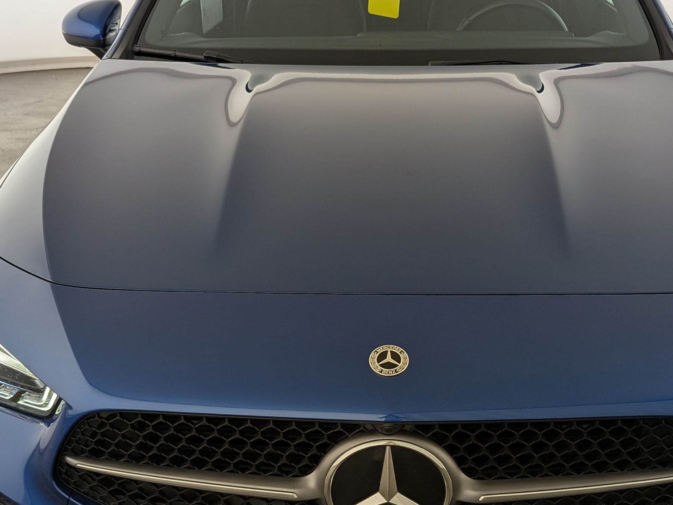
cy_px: 320
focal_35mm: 48
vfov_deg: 30.1
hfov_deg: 39.6
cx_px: 372
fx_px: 933
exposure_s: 1/240
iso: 48
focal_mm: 6.81
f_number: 1.85
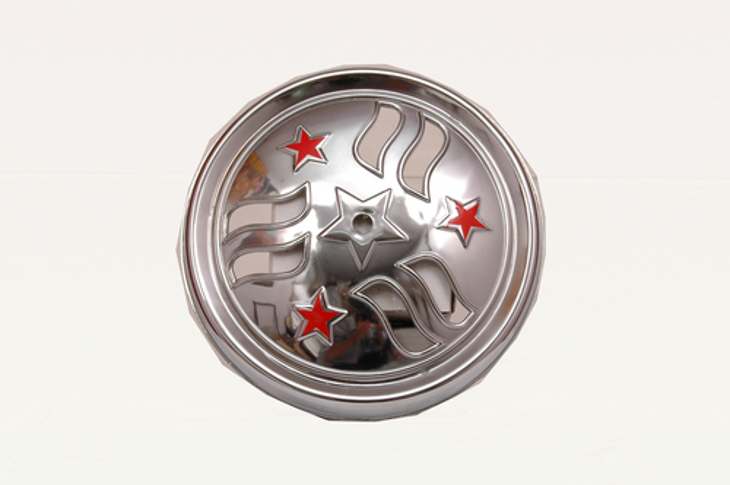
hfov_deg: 33.4
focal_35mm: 60
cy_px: 242
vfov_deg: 22.6
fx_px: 1215
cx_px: 365
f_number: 11
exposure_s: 1/125
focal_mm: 40
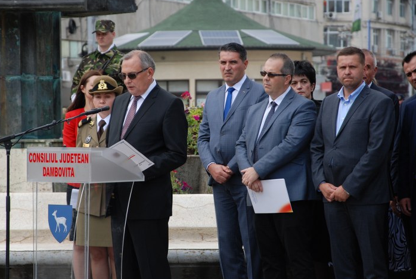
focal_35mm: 181
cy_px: 132
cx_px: 184
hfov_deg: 11.4
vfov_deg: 7.6
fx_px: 2090
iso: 200
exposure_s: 1/400
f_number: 5.6
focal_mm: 105
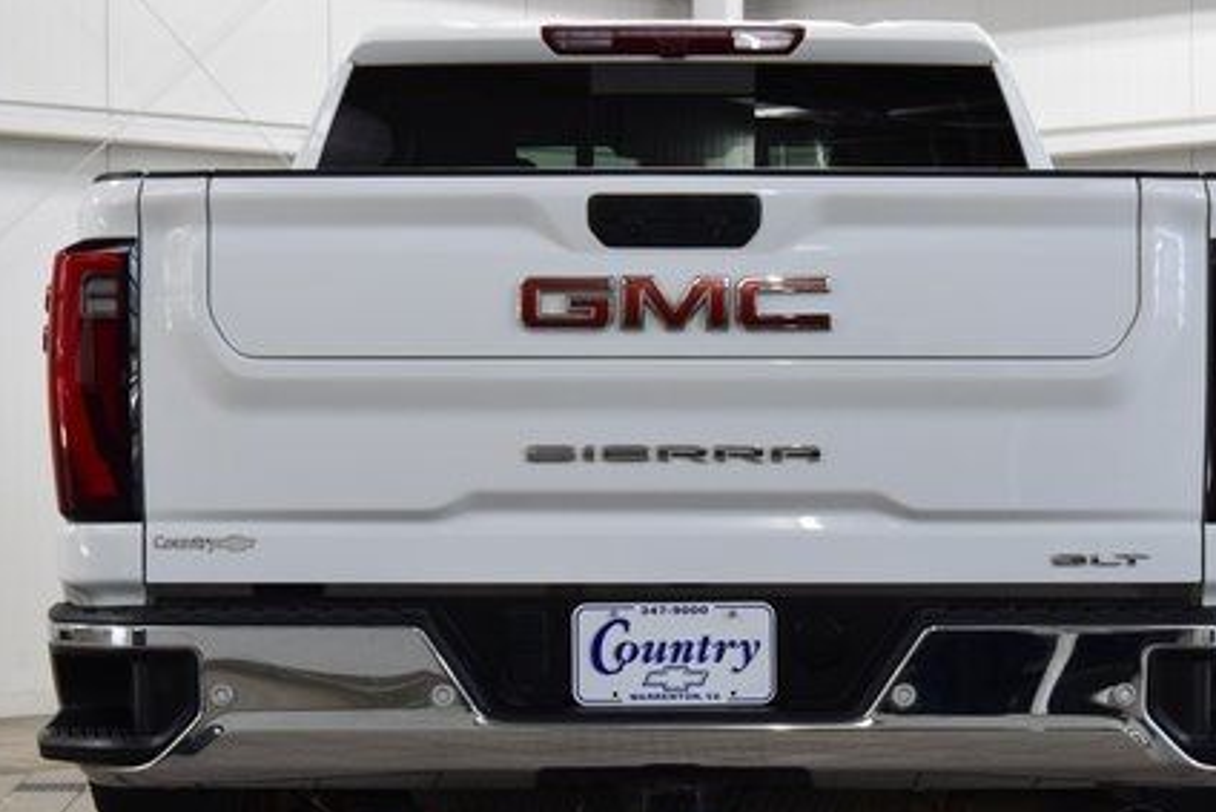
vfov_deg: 14.4
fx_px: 3210
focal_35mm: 95
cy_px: 489
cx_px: 677
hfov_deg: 21.4
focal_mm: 42
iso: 1600
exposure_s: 1/60
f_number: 7.1
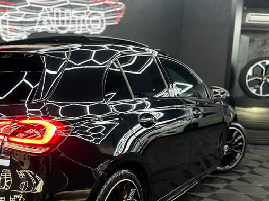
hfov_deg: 44.0
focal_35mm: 41
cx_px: 61
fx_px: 319
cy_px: 145
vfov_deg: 34.5
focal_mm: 4.2
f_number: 1.6
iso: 100
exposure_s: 1/60
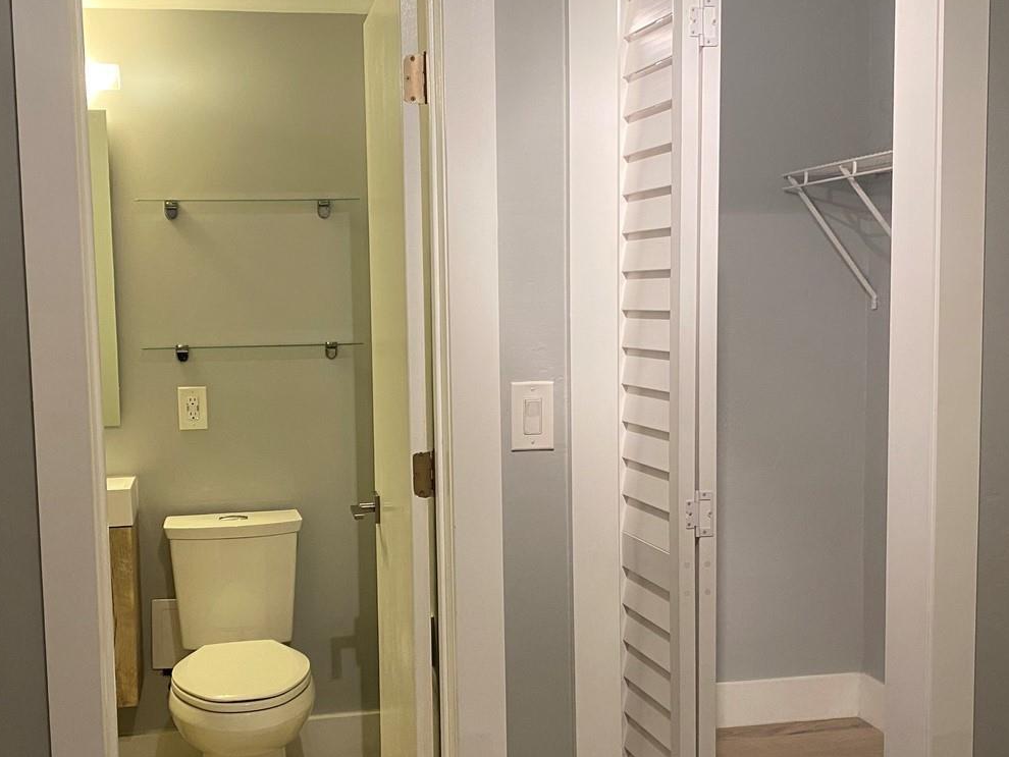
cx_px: 433
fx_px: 1225
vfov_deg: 34.3
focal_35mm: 42
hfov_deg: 44.7
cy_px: 440
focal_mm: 4.25
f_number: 1.8
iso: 160
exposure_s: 1/60
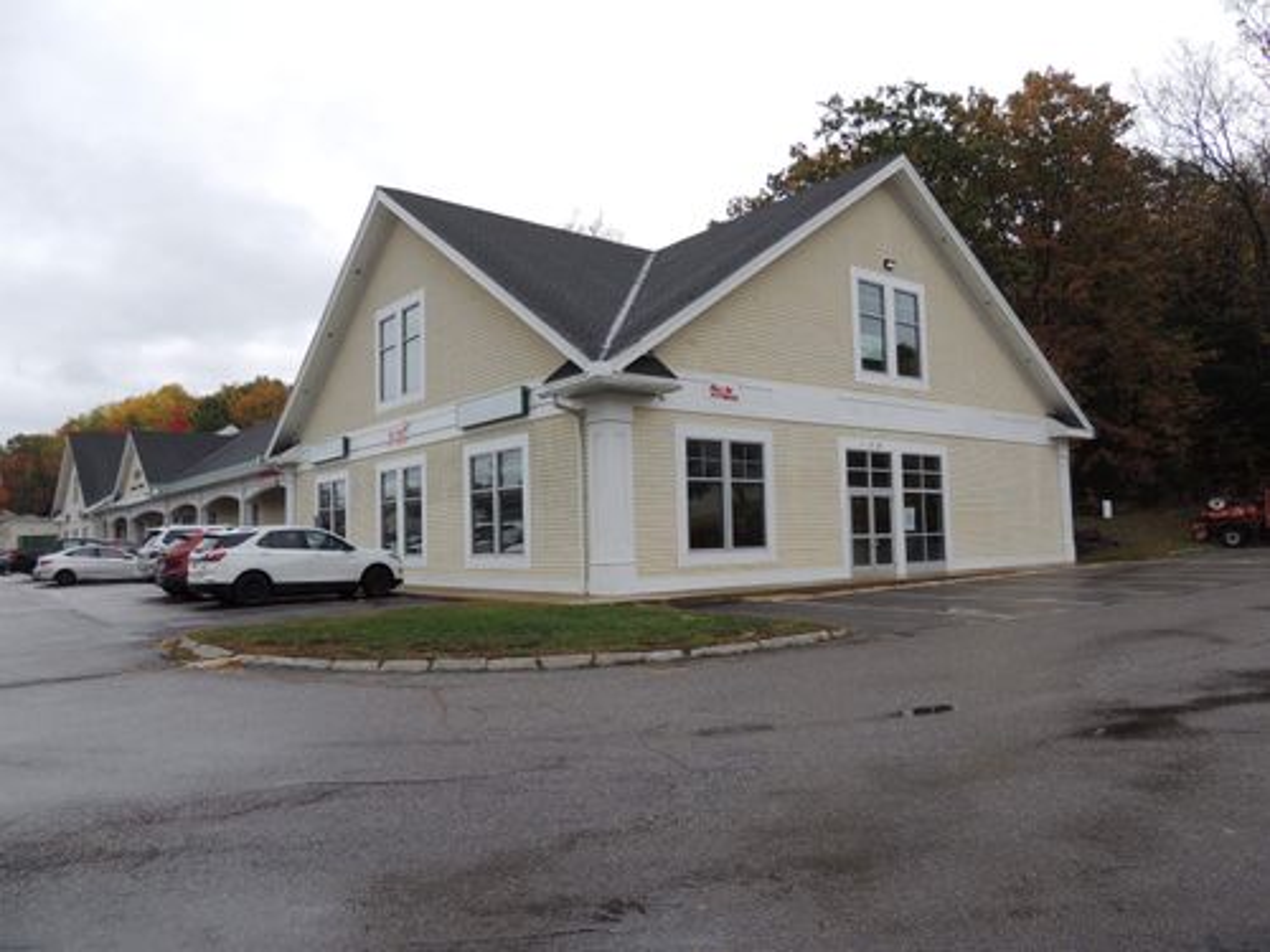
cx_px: 635
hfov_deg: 71.6
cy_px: 476
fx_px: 881
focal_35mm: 24
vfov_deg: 56.8
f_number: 3
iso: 100
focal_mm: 4.3
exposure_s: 1/200
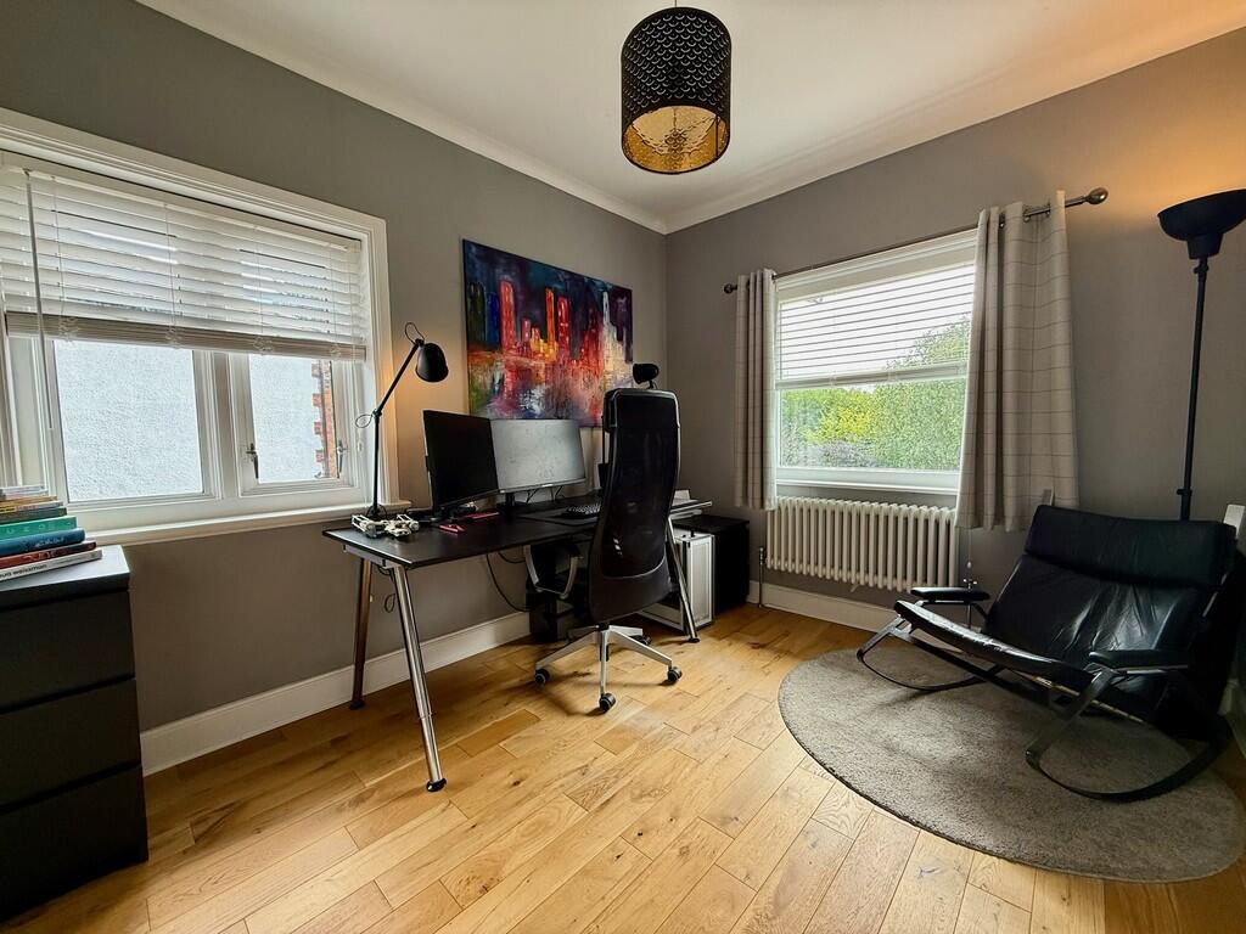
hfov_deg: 102.1
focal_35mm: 14
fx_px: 504
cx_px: 623
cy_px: 467
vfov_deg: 85.7
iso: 125
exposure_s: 1/99
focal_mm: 2.22
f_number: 2.2
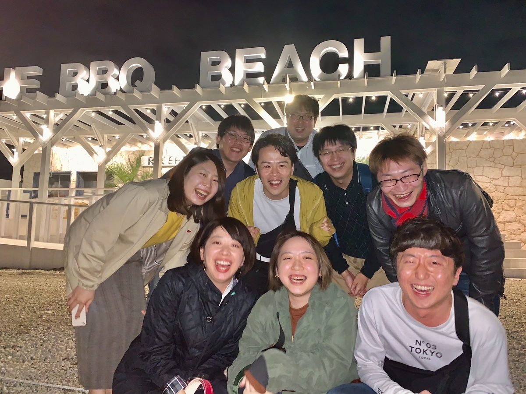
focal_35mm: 26
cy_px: 197
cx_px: 263
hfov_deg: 67.3
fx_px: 395
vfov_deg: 53.1
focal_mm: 4.25
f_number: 1.8
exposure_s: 1/13
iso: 125
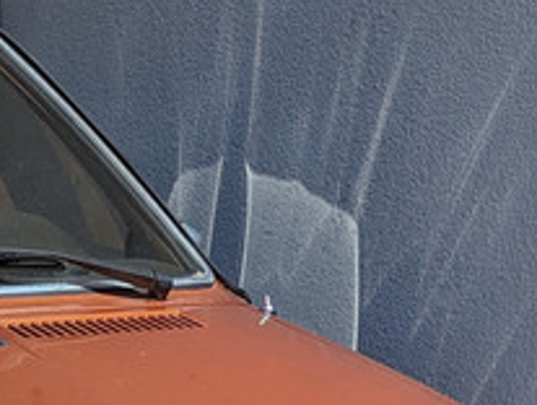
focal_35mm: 123
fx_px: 1911
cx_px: -113
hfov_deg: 15.4
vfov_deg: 10.8
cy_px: 870
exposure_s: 1/3145
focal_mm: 6.81
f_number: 1.85
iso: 38
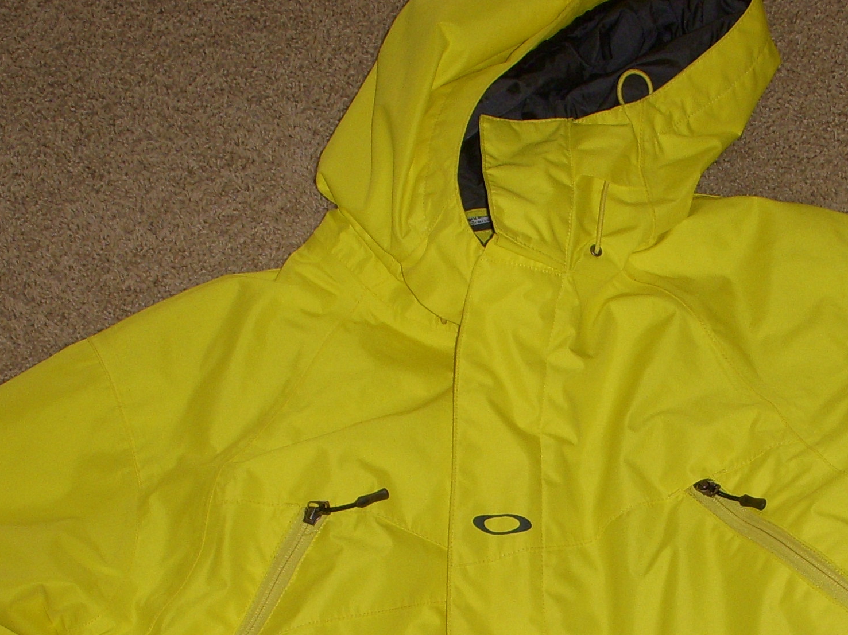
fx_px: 2057
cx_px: 529
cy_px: 589
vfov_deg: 17.3
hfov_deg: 23.2
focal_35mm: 84
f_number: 3.3
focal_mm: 6.3
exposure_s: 1/30
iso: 100
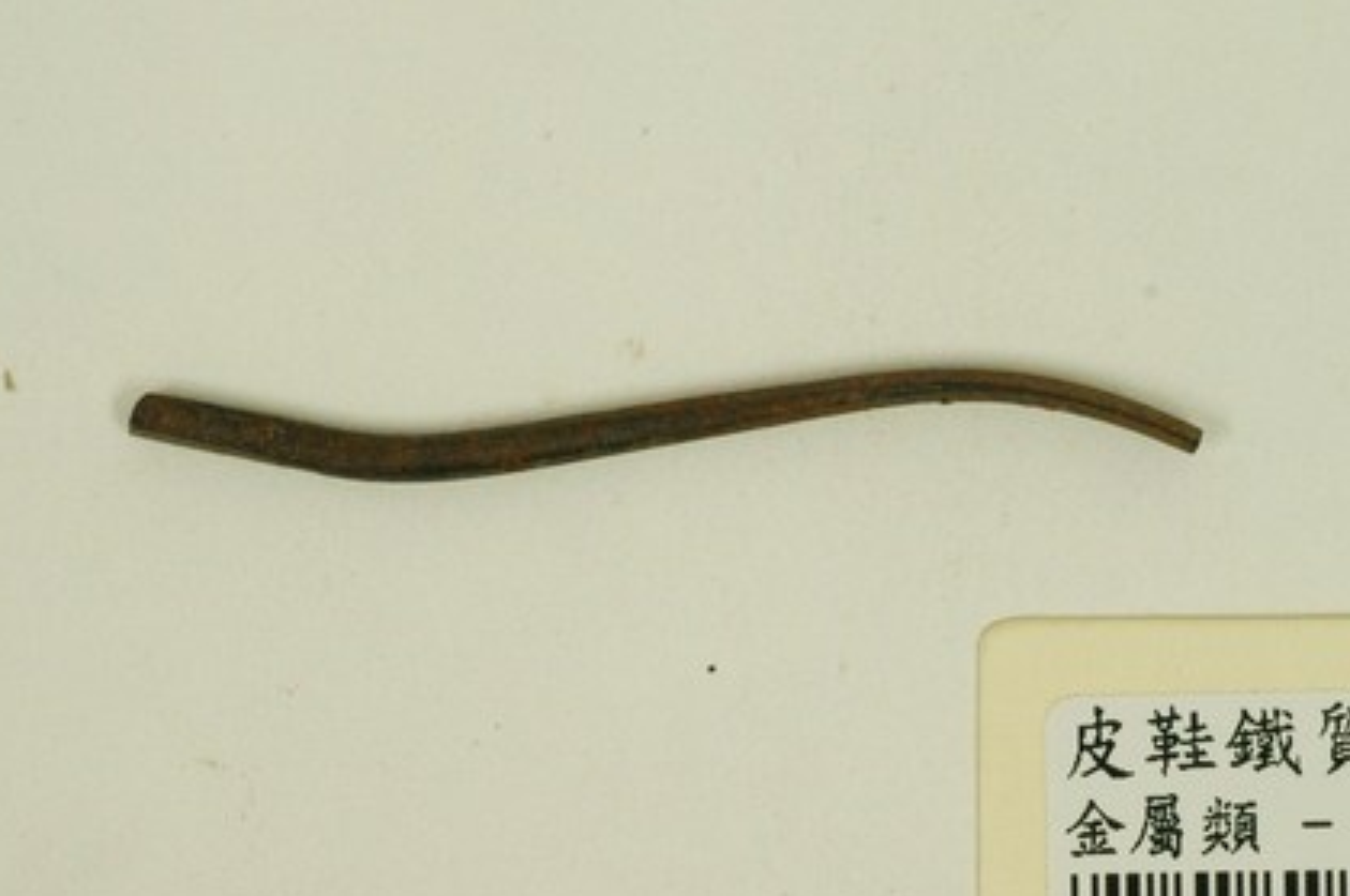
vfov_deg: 10.0
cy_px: 416
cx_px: 633
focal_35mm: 137
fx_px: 5131
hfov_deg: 15.0
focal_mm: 60
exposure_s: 1/30
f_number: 8
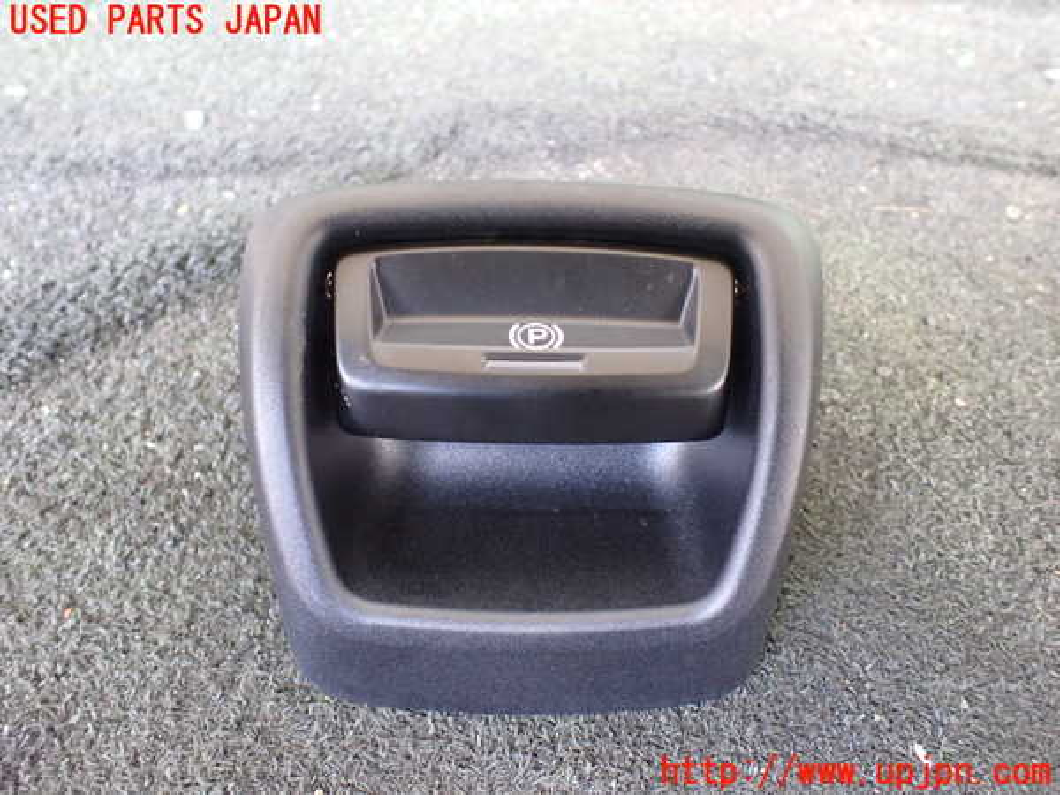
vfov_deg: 46.8
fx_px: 919
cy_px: 398
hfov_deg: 60.0
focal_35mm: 30
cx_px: 530
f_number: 2.3
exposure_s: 1/50
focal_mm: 5.4
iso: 800
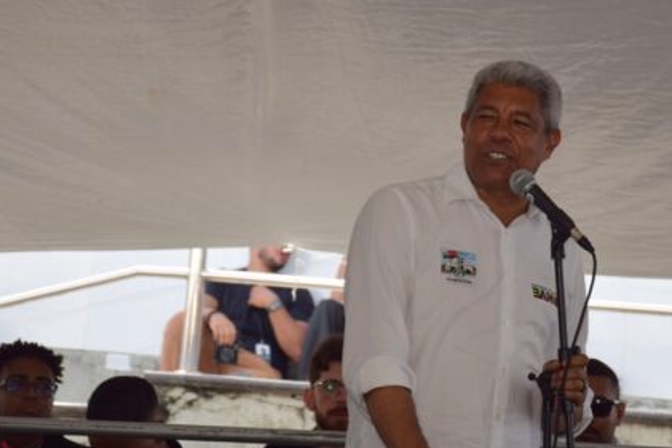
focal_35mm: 225
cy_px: 211
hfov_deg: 9.1
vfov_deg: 6.1
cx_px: 498
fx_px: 4199
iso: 100
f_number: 6.3
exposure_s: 1/160
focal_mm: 85
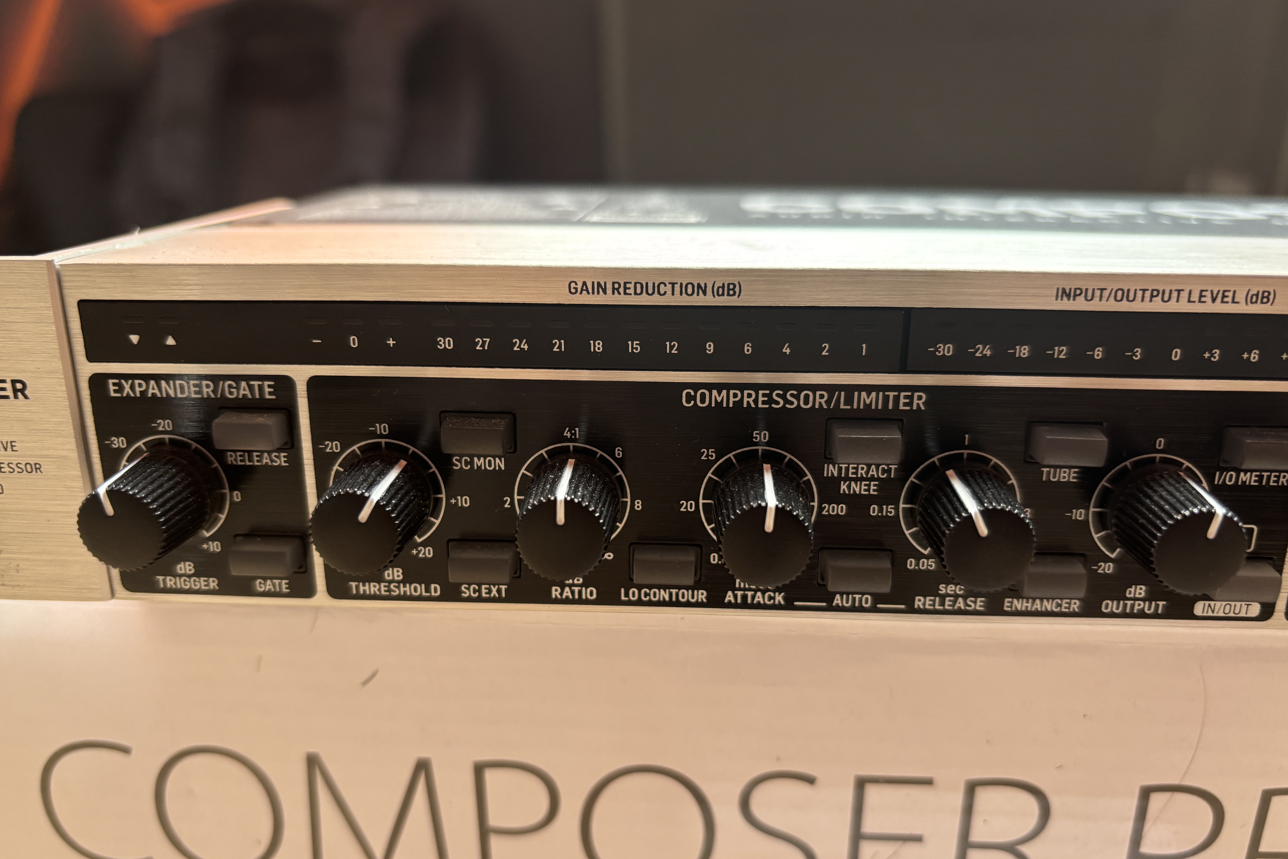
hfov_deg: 65.5
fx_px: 1002
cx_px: 649
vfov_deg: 46.3
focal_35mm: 28
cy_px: 473
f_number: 1.6
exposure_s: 1/99
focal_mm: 5.96
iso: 125
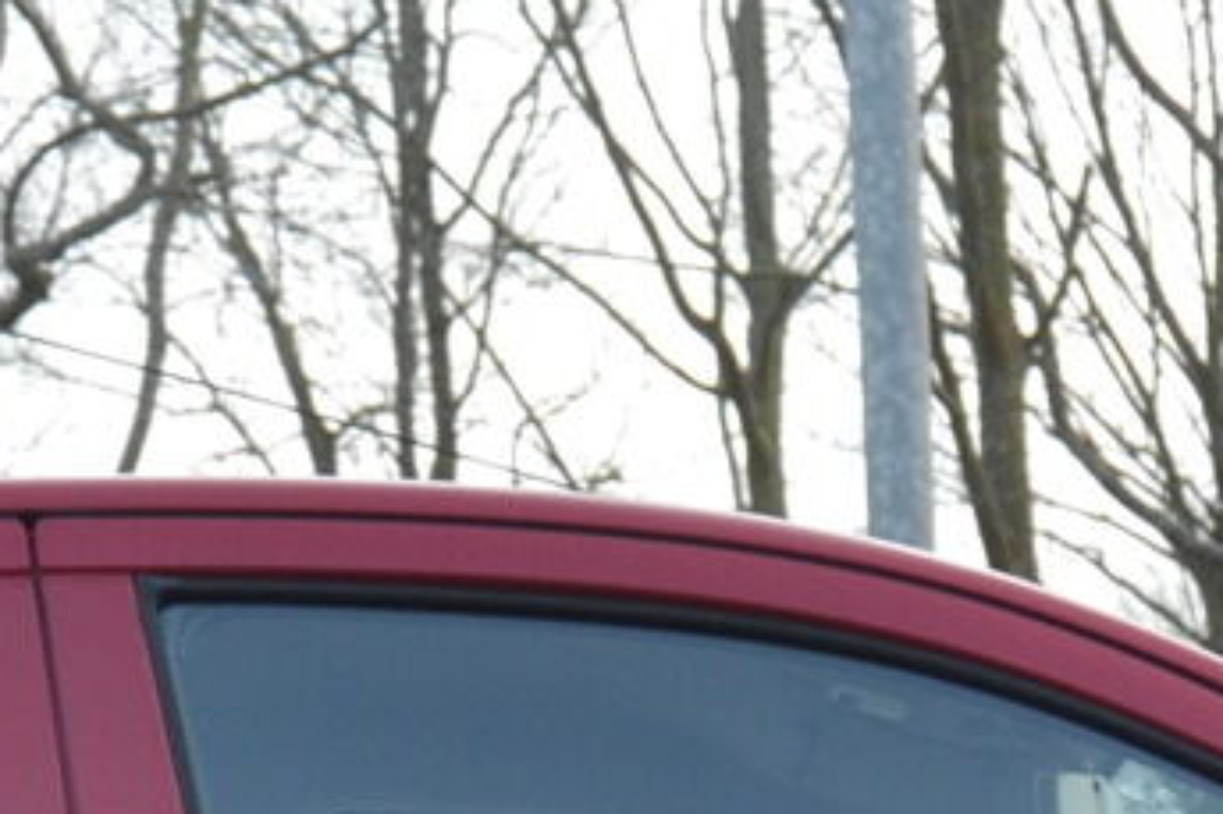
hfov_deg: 10.2
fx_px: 6825
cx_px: 526
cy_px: 1703
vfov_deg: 6.6
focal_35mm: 201
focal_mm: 24
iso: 320
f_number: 5.6
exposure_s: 1/125
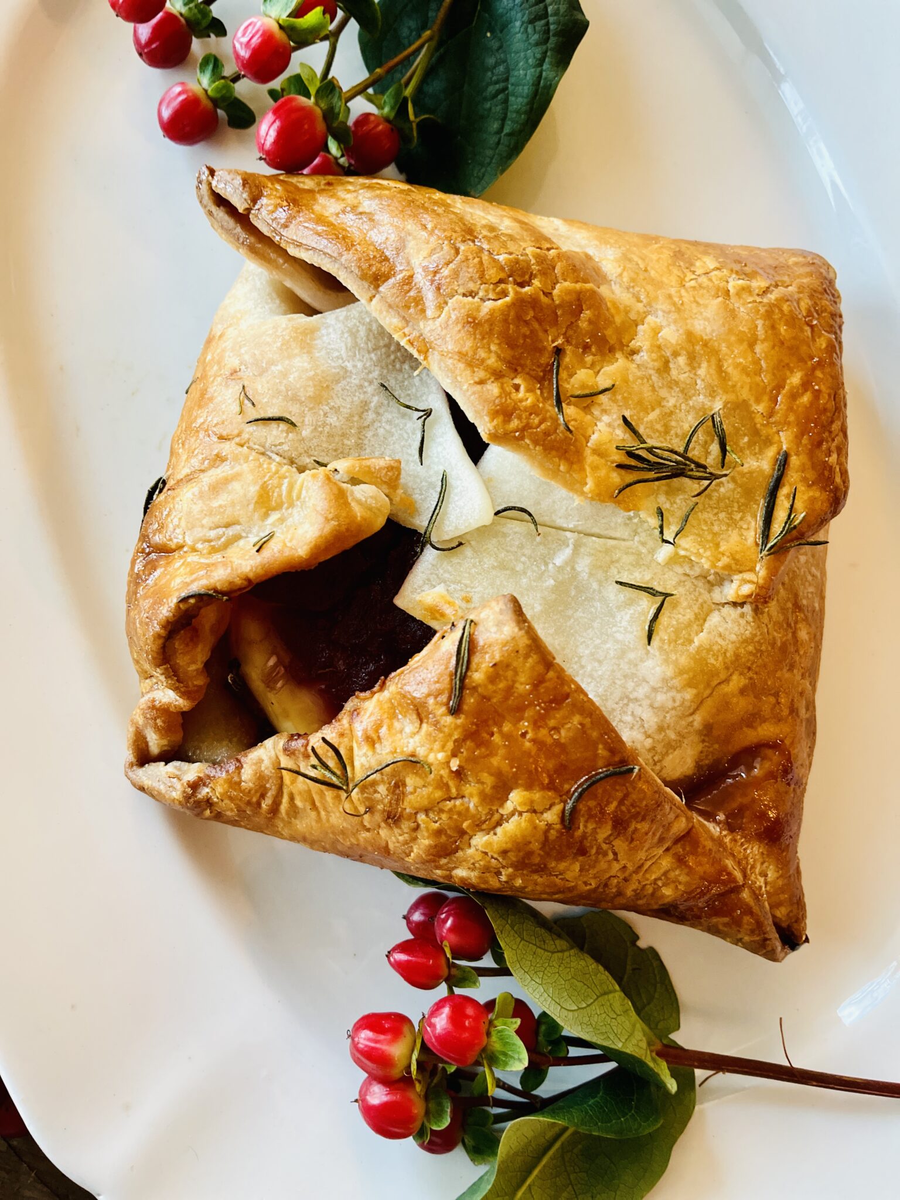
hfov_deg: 53.1
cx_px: 450
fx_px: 901
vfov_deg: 67.3
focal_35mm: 26
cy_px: 600
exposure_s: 1/40
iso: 400
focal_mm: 5.1
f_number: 1.6
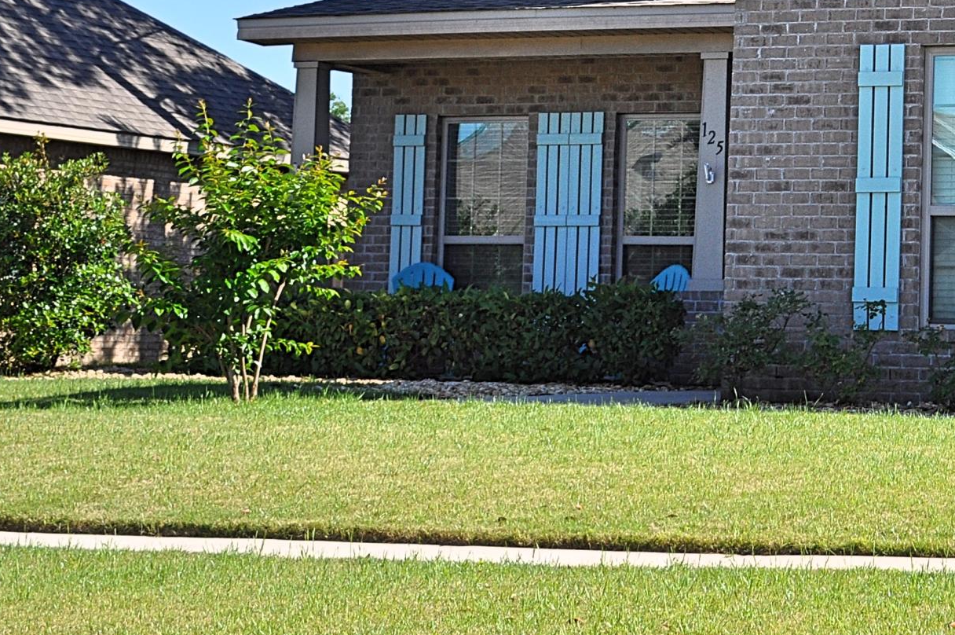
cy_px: -42
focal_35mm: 111
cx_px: 966
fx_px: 2941
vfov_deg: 12.1
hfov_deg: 18.0
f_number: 9
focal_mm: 30
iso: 200
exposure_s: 1/320
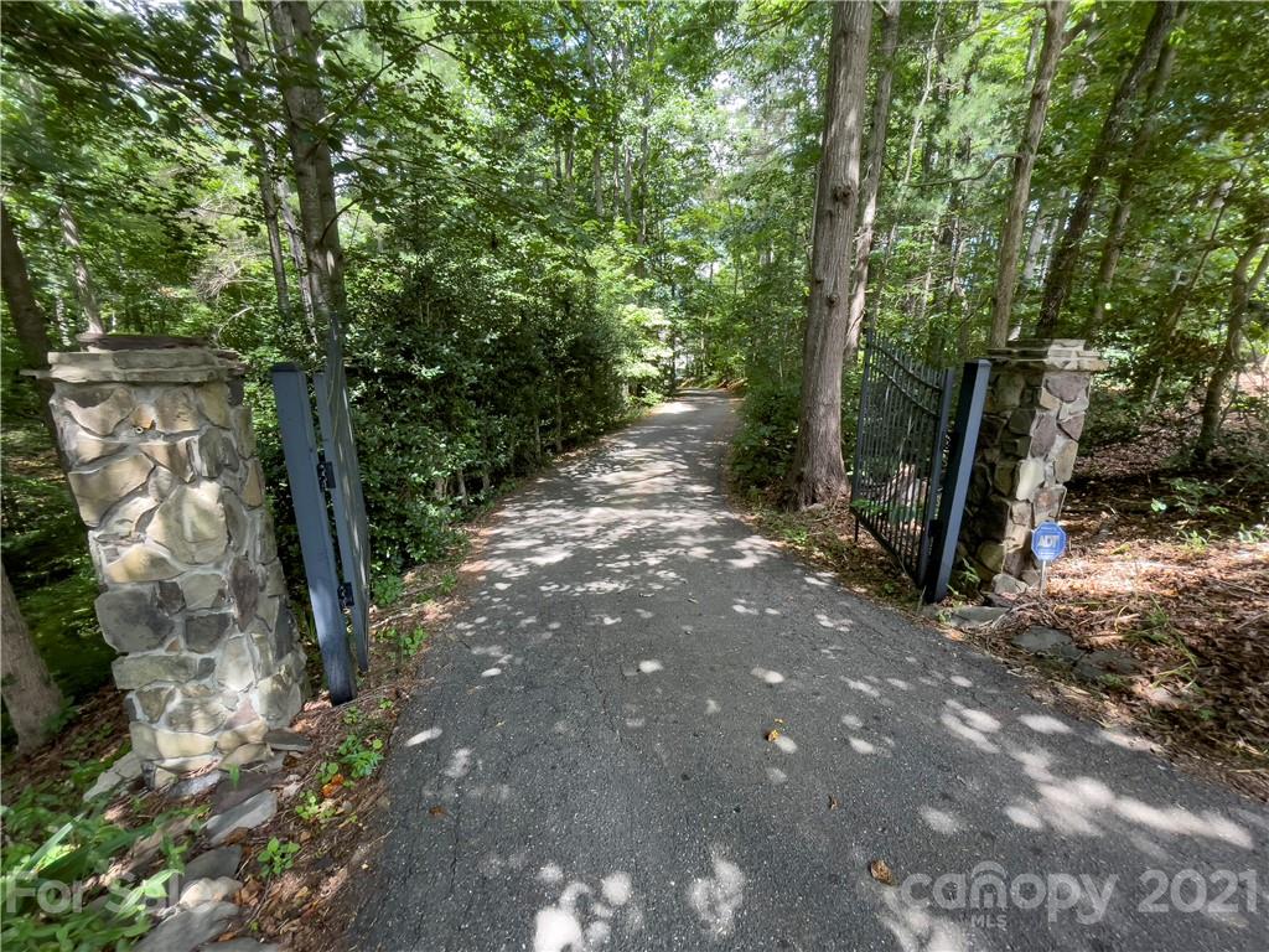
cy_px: 476
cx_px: 634
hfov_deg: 106.2
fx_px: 477
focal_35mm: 13
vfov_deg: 89.9
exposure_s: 1/120
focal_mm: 1.54
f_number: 2.4
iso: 100
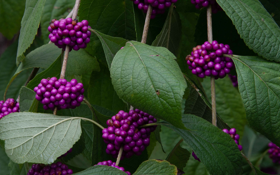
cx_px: 120
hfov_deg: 6.0
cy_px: 77
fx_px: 2686
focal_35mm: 352
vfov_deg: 3.7
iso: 160
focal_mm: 180
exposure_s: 1/5
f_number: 16
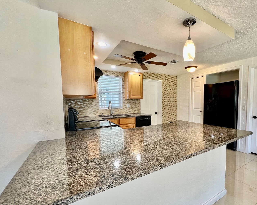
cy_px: 111
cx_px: 157
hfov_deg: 91.6
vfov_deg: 80.2
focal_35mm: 16
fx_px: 122
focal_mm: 1.57
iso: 160
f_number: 1.8
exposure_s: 1/60
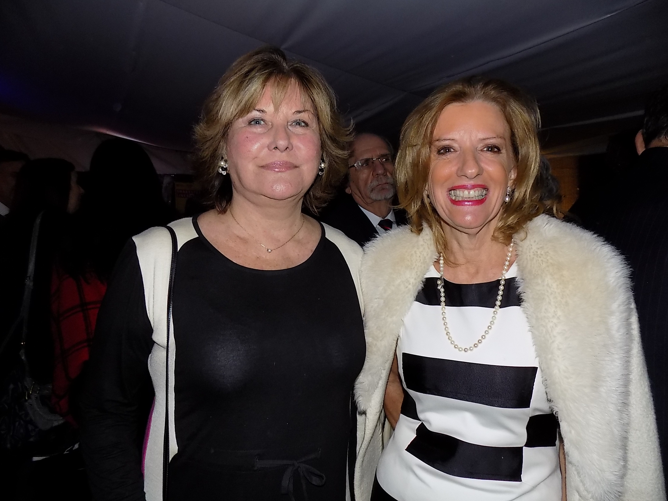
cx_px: 334
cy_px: 250
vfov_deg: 58.9
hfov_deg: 73.9
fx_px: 444
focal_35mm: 23
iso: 200
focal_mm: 4
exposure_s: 1/30
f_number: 3.1
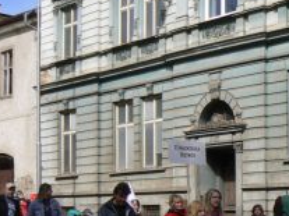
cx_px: 335
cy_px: 218
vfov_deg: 16.6
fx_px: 726
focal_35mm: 87
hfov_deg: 21.1
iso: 80
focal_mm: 6
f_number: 7.1
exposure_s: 1/500
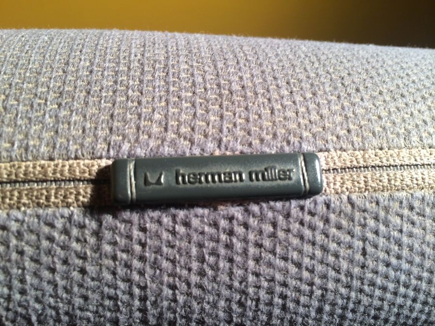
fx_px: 377
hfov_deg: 60.0
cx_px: 218
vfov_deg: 46.8
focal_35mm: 30
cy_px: 163
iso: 40
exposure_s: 1/60
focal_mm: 4.12
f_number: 2.2
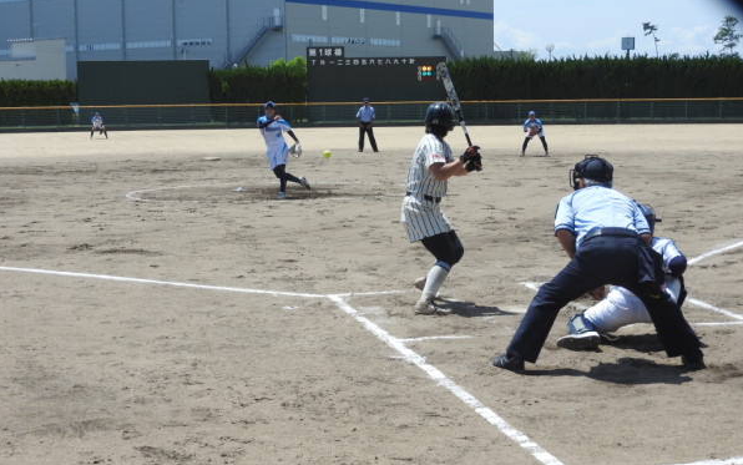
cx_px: 370
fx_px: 1296
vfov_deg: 20.3
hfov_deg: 32.0
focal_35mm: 64
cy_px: 238
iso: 100
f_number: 4.2
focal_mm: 10.7
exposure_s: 1/1000
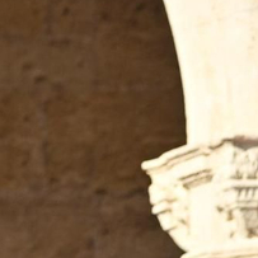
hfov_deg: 2.9
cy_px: 555
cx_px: -574
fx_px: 4924
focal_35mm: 584
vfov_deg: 3.0
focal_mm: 87
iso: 640
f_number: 3.5
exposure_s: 1/6400
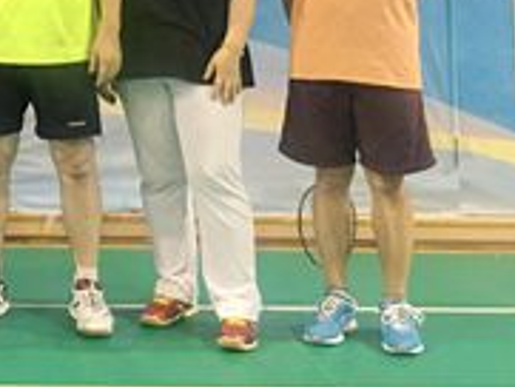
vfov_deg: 17.3
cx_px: -23
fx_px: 1191
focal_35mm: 80
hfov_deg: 23.2
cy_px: -124
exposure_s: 1/25
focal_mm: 4.15
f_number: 2.2
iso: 200
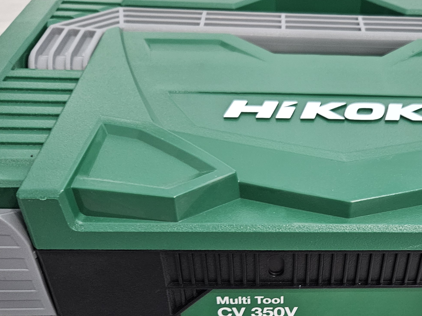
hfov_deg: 39.5
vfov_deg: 29.9
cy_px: 269
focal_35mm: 47
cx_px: 308
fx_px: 573
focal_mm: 5.4
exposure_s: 1/33.3
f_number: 1.8
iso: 500
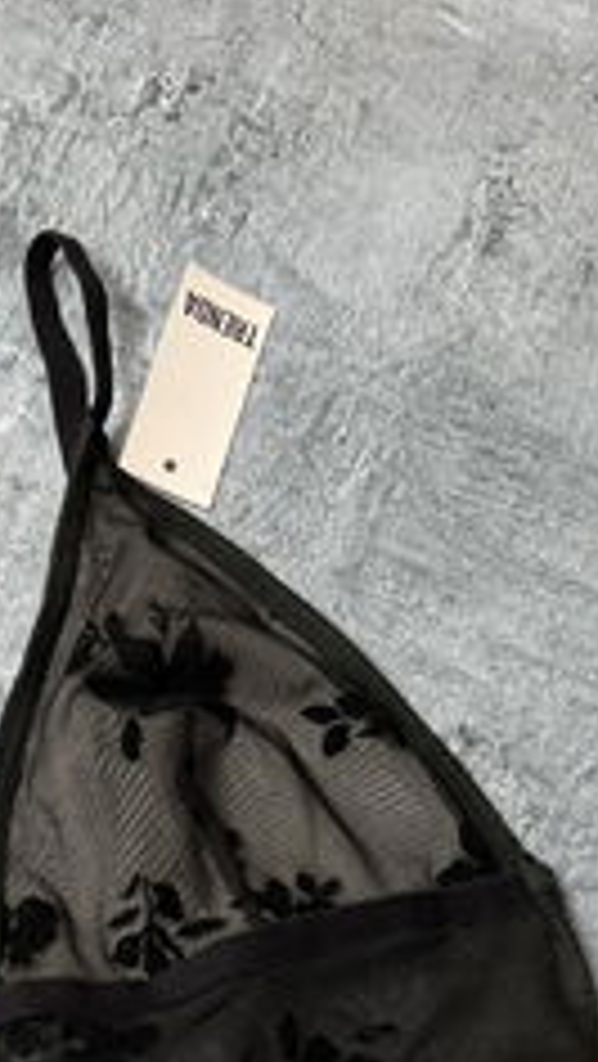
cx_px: -247
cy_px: 1150
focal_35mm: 64
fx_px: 1802
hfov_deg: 17.3
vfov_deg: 29.7
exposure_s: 1/122
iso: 50
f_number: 1.6
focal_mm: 5.1
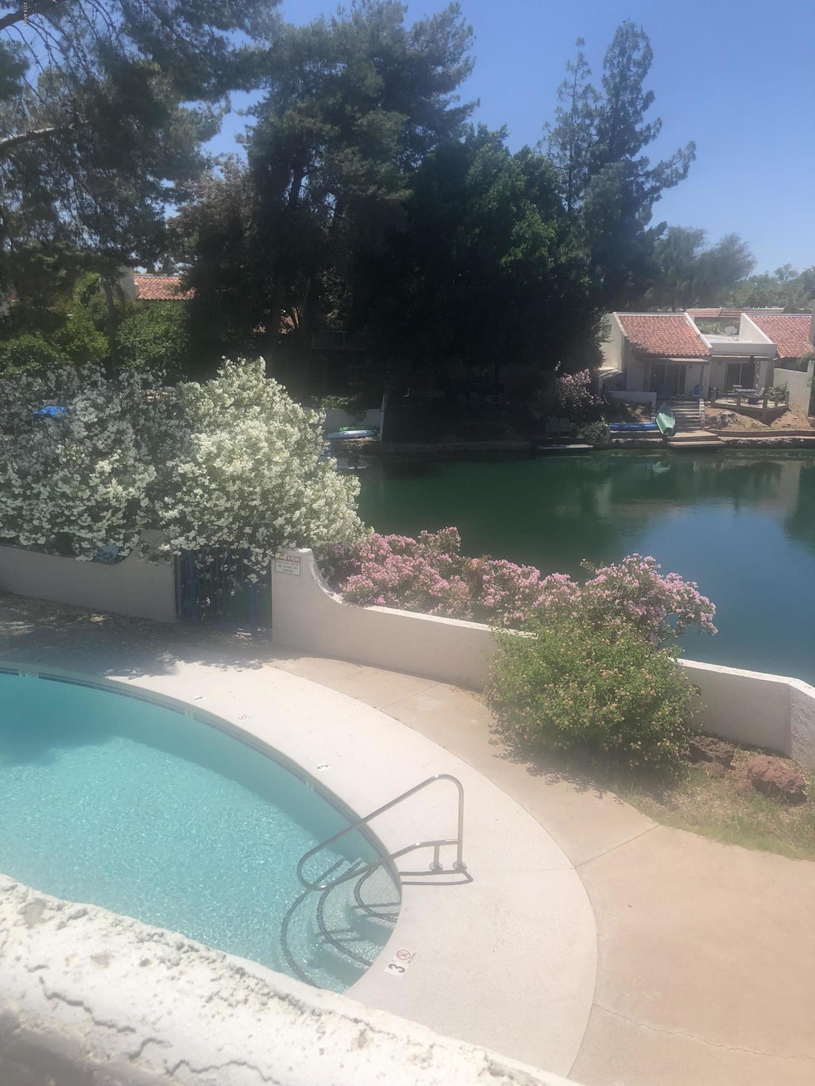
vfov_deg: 63.4
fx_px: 879
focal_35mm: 28
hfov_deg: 49.7
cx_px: 408
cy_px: 543
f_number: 1.8
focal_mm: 4
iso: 20
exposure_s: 1/2857
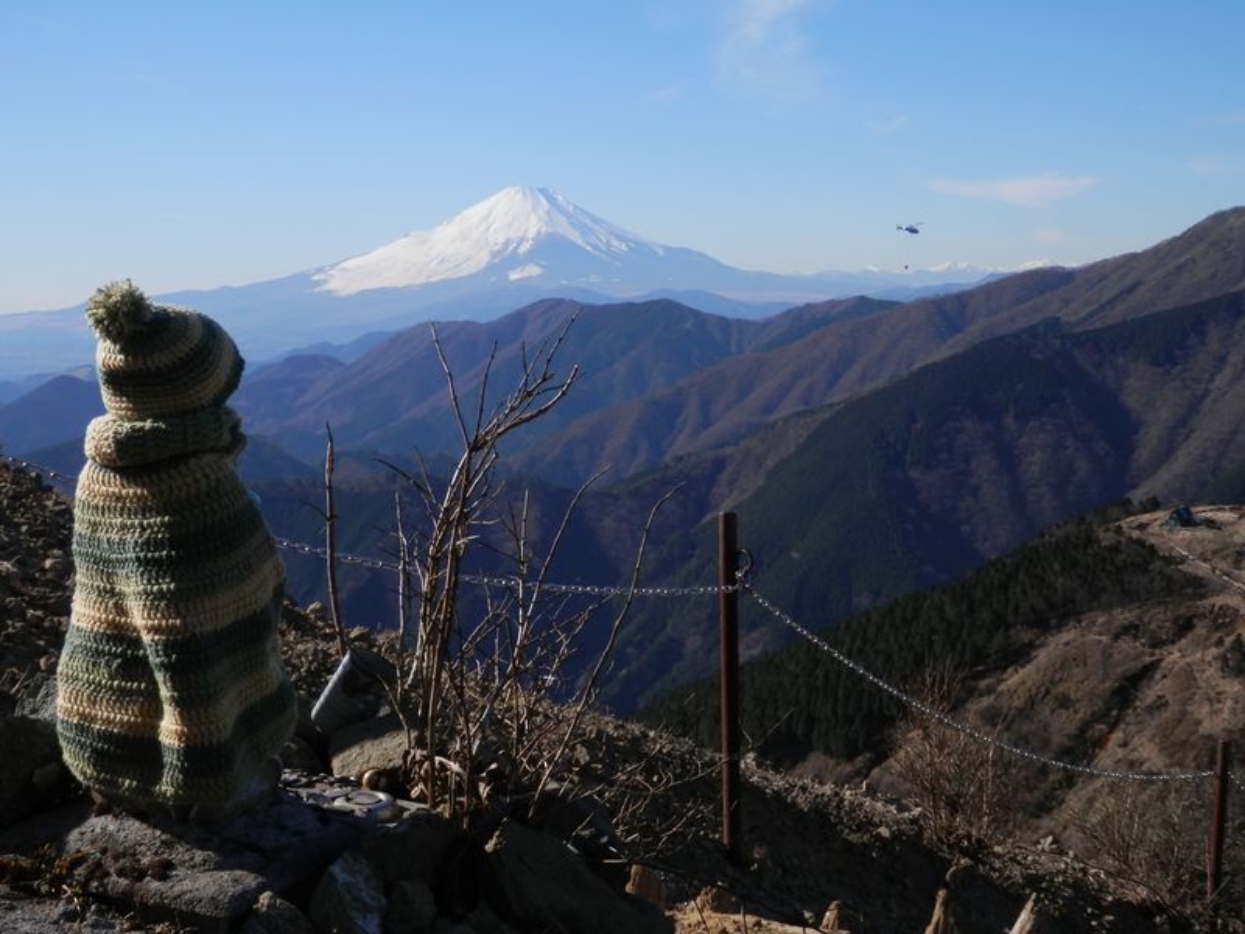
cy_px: 467
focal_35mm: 49
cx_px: 622
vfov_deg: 29.7
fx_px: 1762
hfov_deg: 38.9
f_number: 11.2
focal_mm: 8.9
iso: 80
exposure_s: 1/125
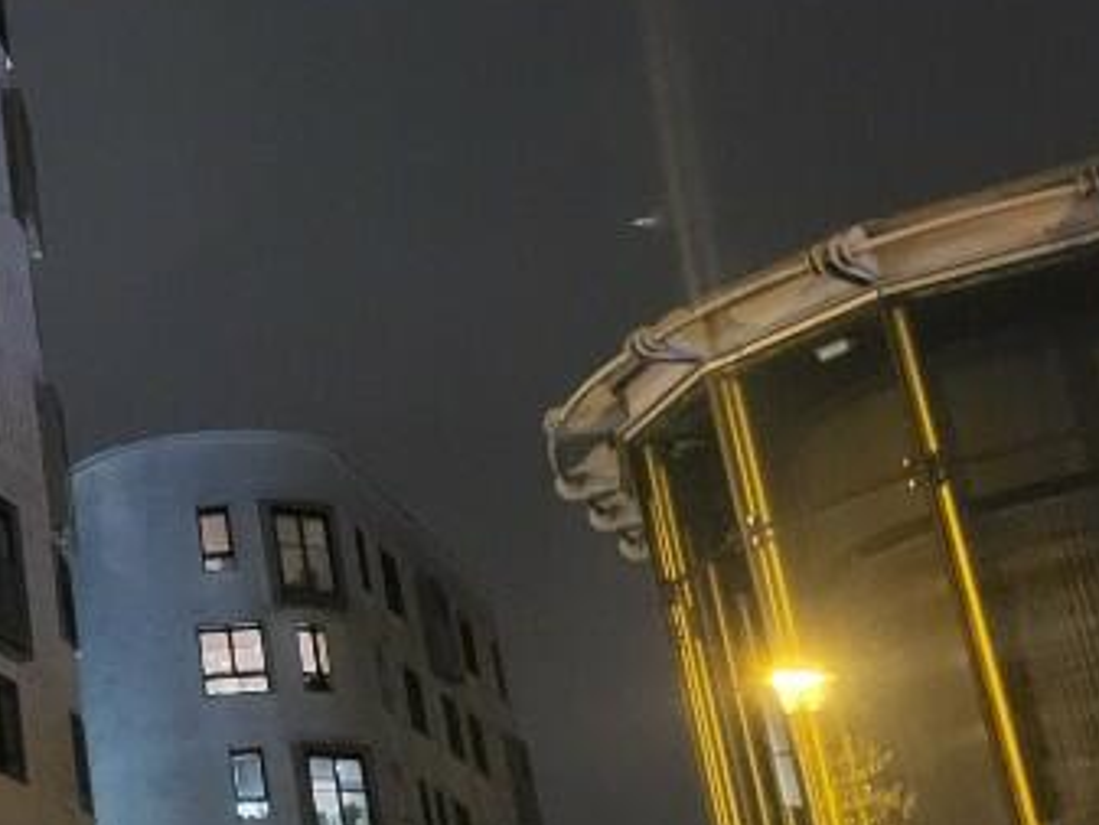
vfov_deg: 18.7
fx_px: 2509
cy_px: 375
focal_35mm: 79
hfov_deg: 21.4
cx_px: -479
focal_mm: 5.4
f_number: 1.8
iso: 1250
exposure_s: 1/25
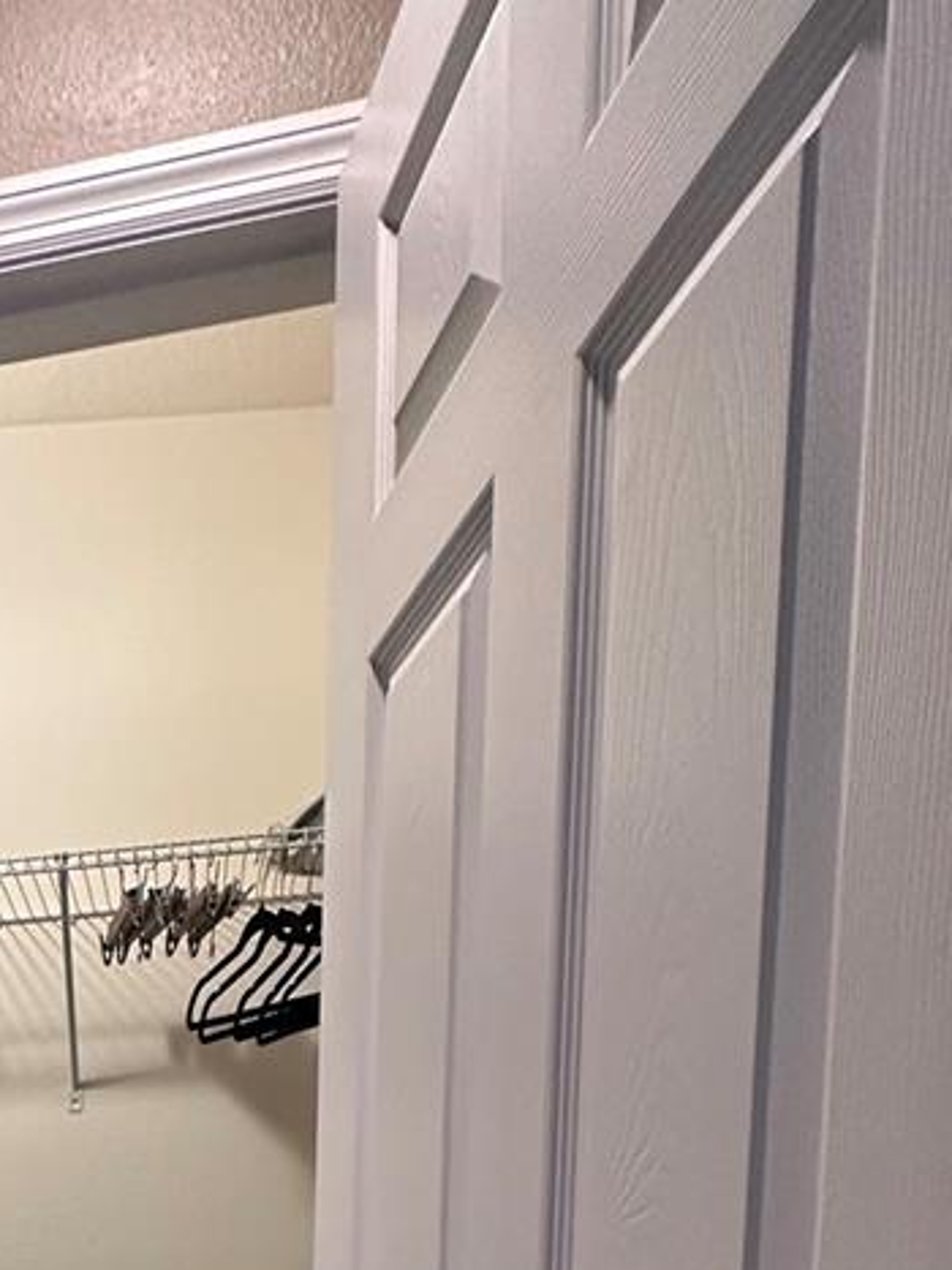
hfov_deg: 33.3
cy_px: 1414
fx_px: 1321
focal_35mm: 36
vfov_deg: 40.7
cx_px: -152
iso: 400
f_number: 2.2
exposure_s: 1/60
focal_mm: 2.22
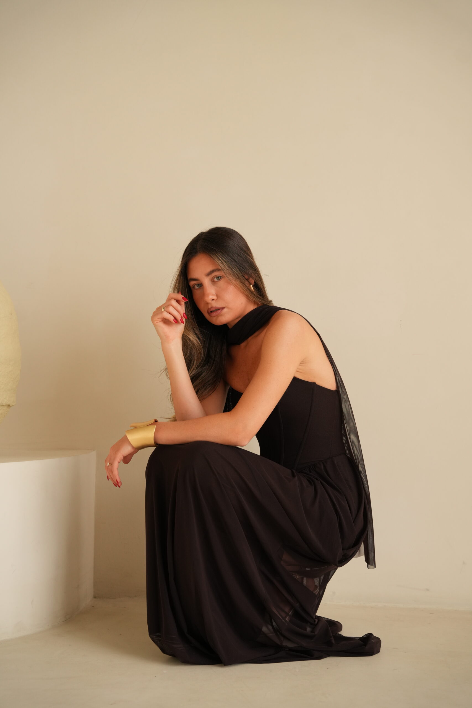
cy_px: 354
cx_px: 236
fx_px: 1188
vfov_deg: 33.2
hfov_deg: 22.5
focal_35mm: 60
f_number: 4
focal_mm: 60.4
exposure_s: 1/125
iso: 640
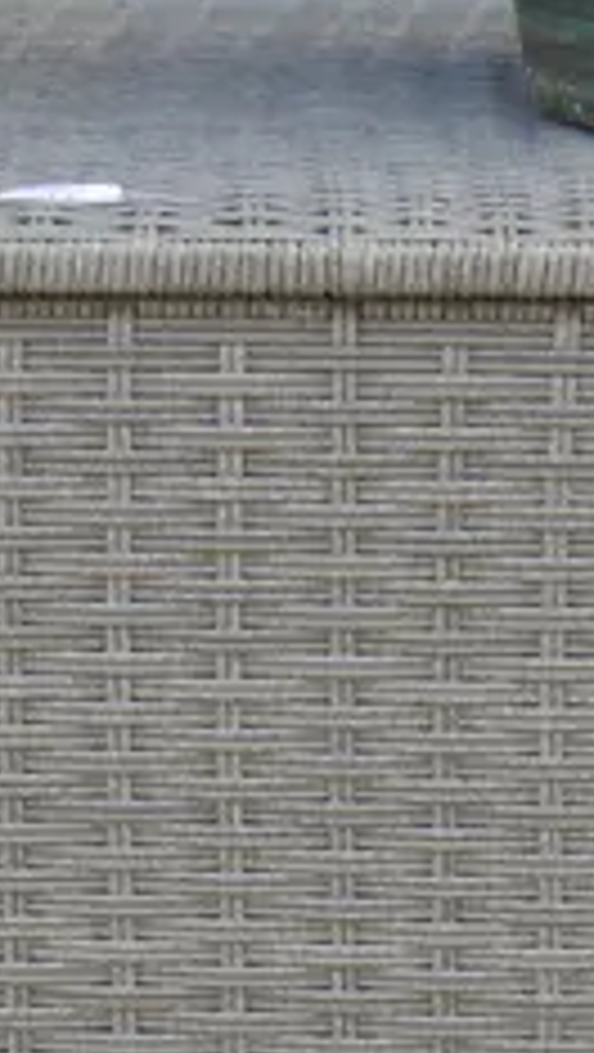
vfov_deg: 14.2
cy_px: 1474
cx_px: 306
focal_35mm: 143
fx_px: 3995
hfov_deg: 8.5
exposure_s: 1/100
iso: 200
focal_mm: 15
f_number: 4.5
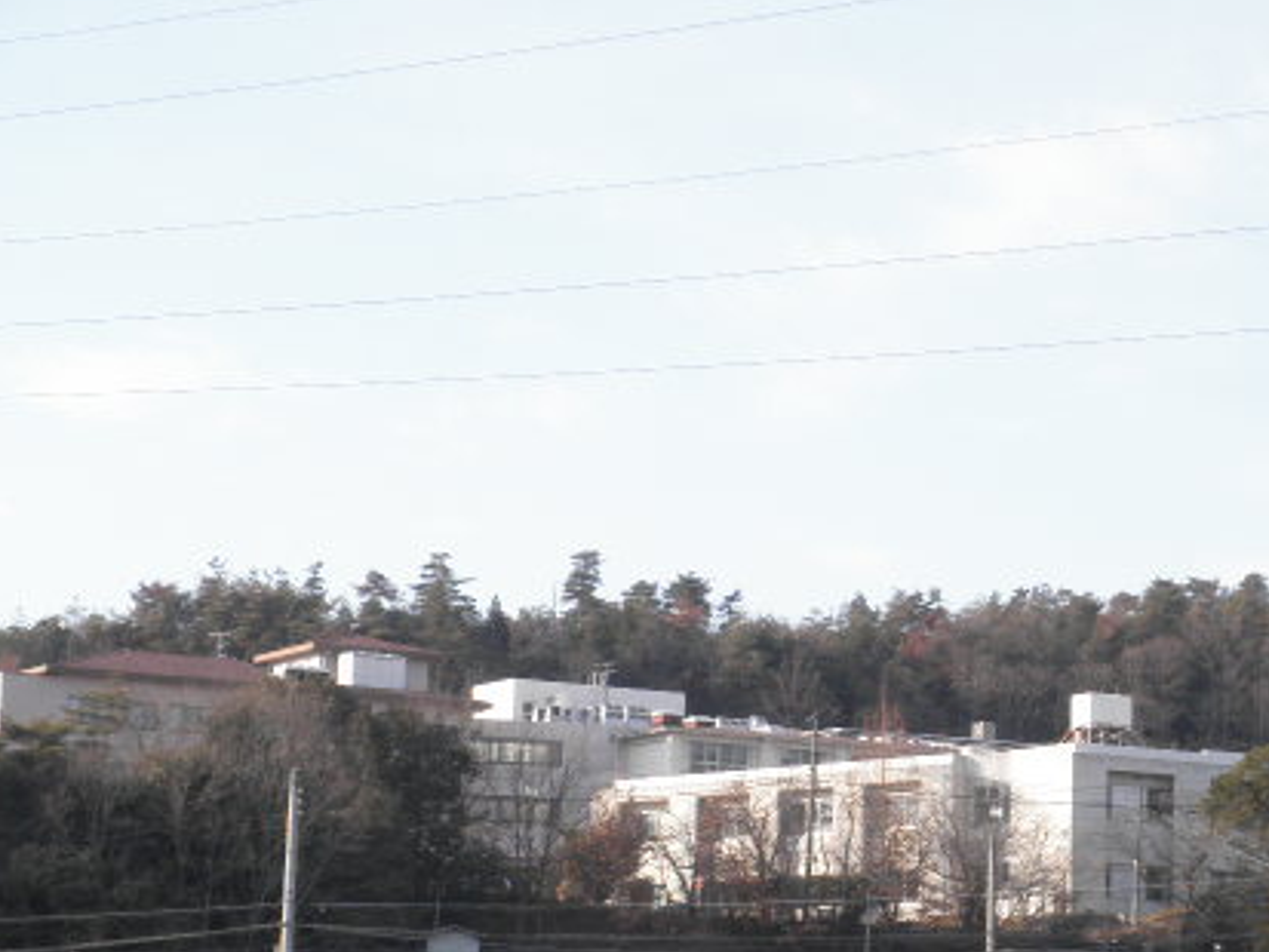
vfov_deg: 13.1
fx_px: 4144
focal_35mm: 113
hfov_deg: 17.4
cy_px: 688
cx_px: 802
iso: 64
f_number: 4
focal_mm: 12.9
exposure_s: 1/250
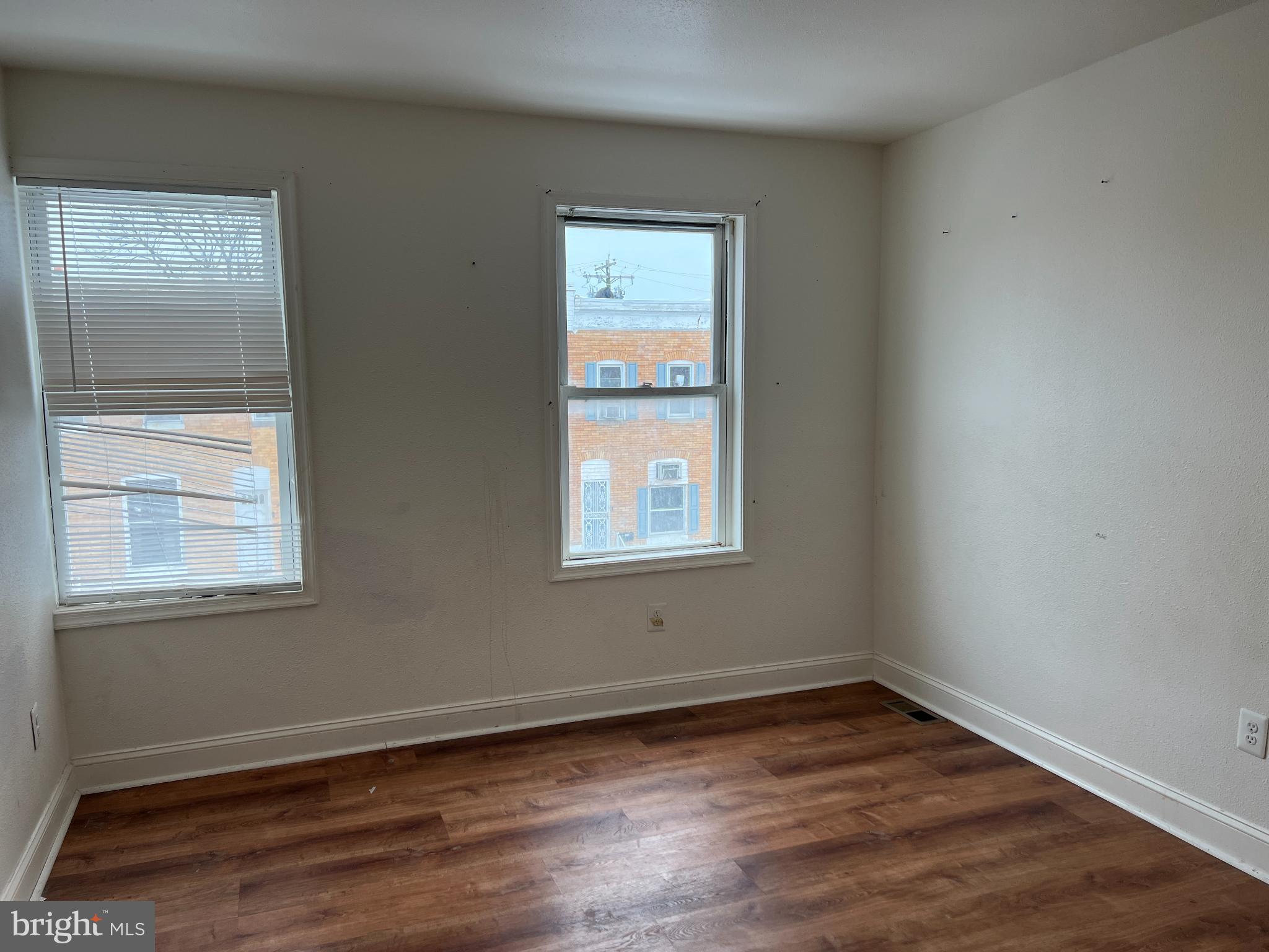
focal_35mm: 26
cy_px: 476
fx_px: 953
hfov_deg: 67.3
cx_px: 634
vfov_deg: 53.1
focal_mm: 5.7
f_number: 1.5
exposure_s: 1/302
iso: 50
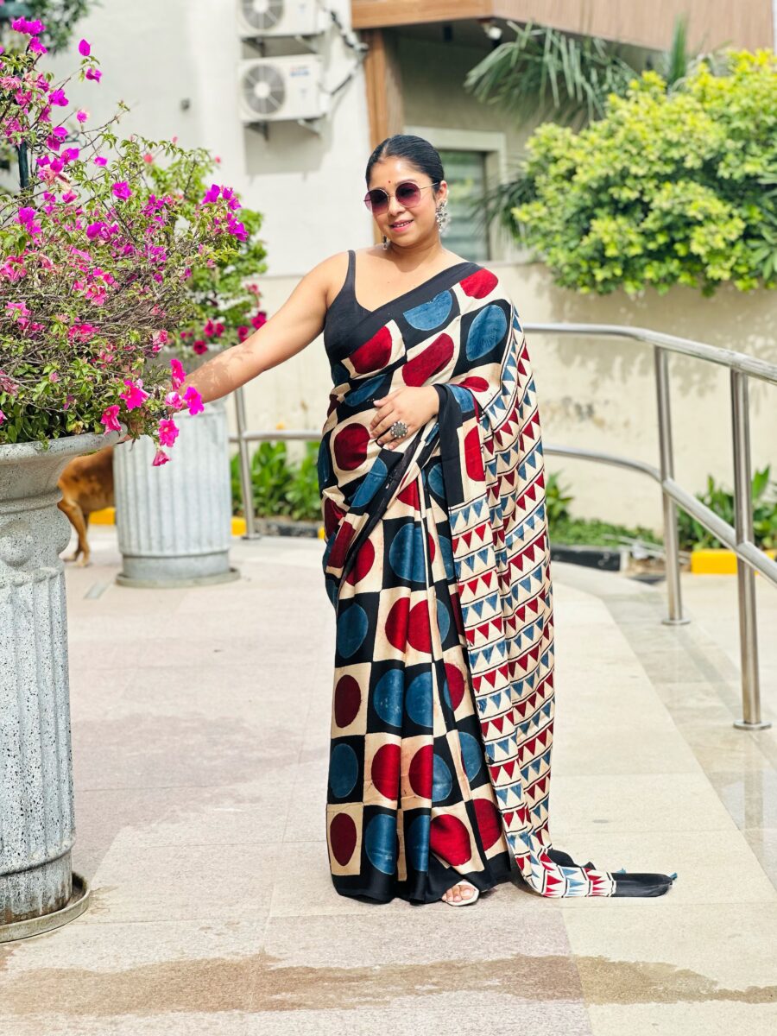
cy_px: 518
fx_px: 2304
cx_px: 388
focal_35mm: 77
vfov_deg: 25.3
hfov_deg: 19.1
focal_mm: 9
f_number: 2.8
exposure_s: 1/241
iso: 25
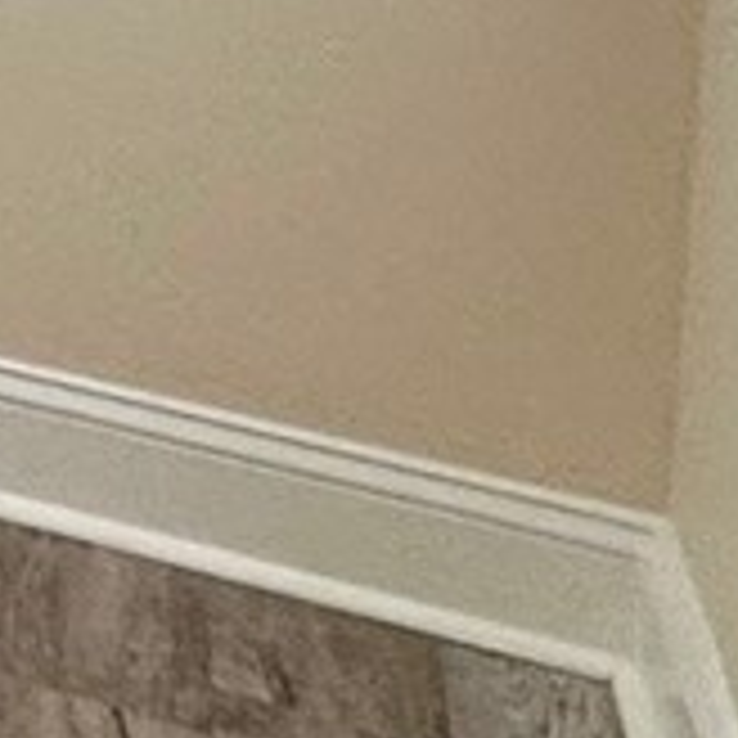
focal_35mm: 121
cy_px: -904
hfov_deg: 7.8
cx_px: -2344
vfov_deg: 12.2
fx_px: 2919
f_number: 2.2
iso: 100
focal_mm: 2.22
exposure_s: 1/120
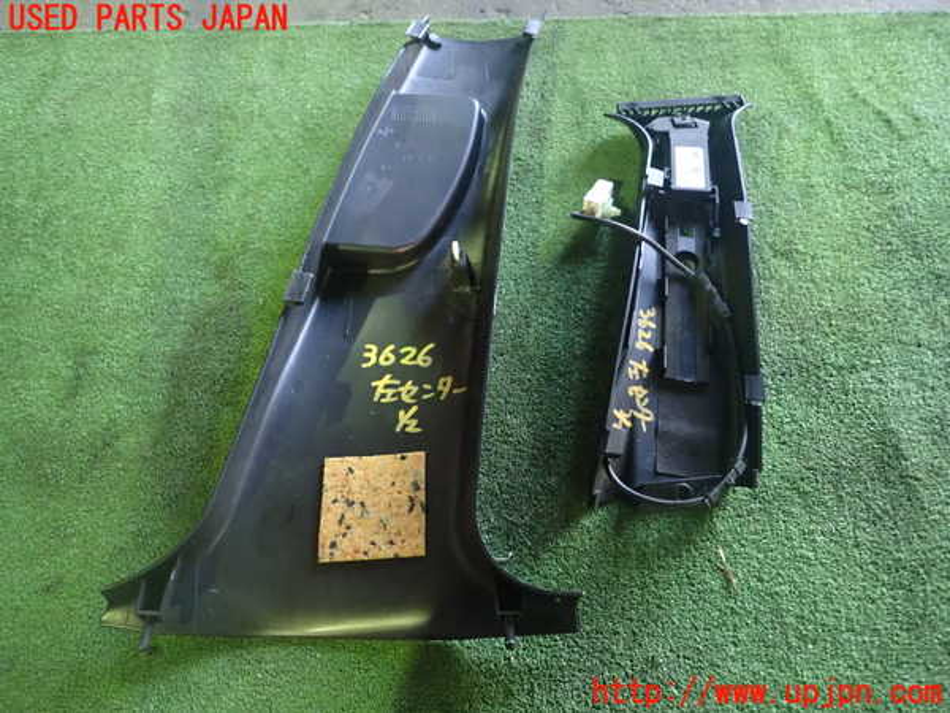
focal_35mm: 25
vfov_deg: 54.9
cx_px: 475
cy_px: 356
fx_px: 686
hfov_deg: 69.4
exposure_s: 1/25
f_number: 2
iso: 800
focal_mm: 4.5
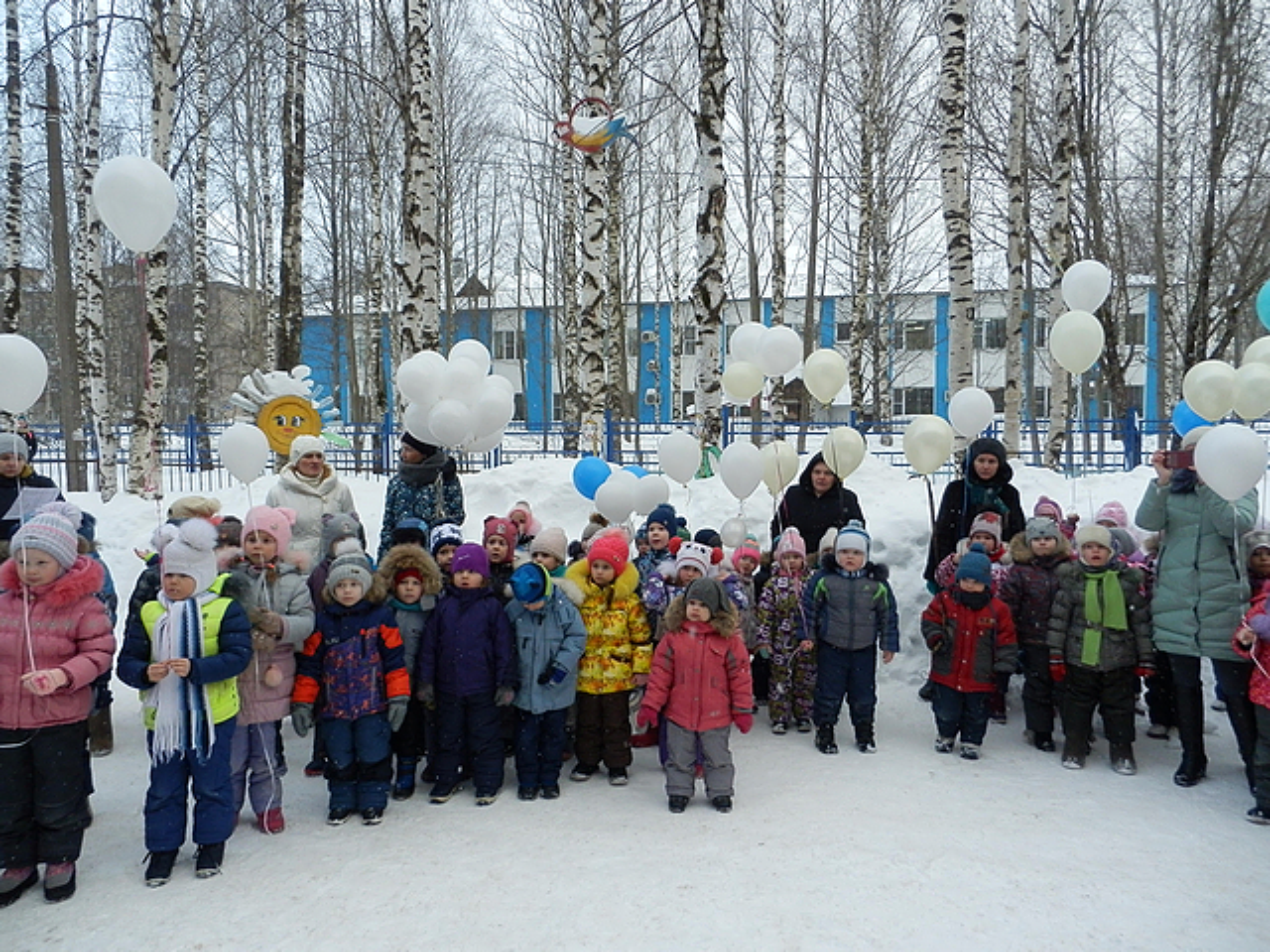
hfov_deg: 71.6
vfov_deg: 56.8
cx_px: 635
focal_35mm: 24
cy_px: 476
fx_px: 881
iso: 250
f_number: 3
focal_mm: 4.2
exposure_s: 1/500
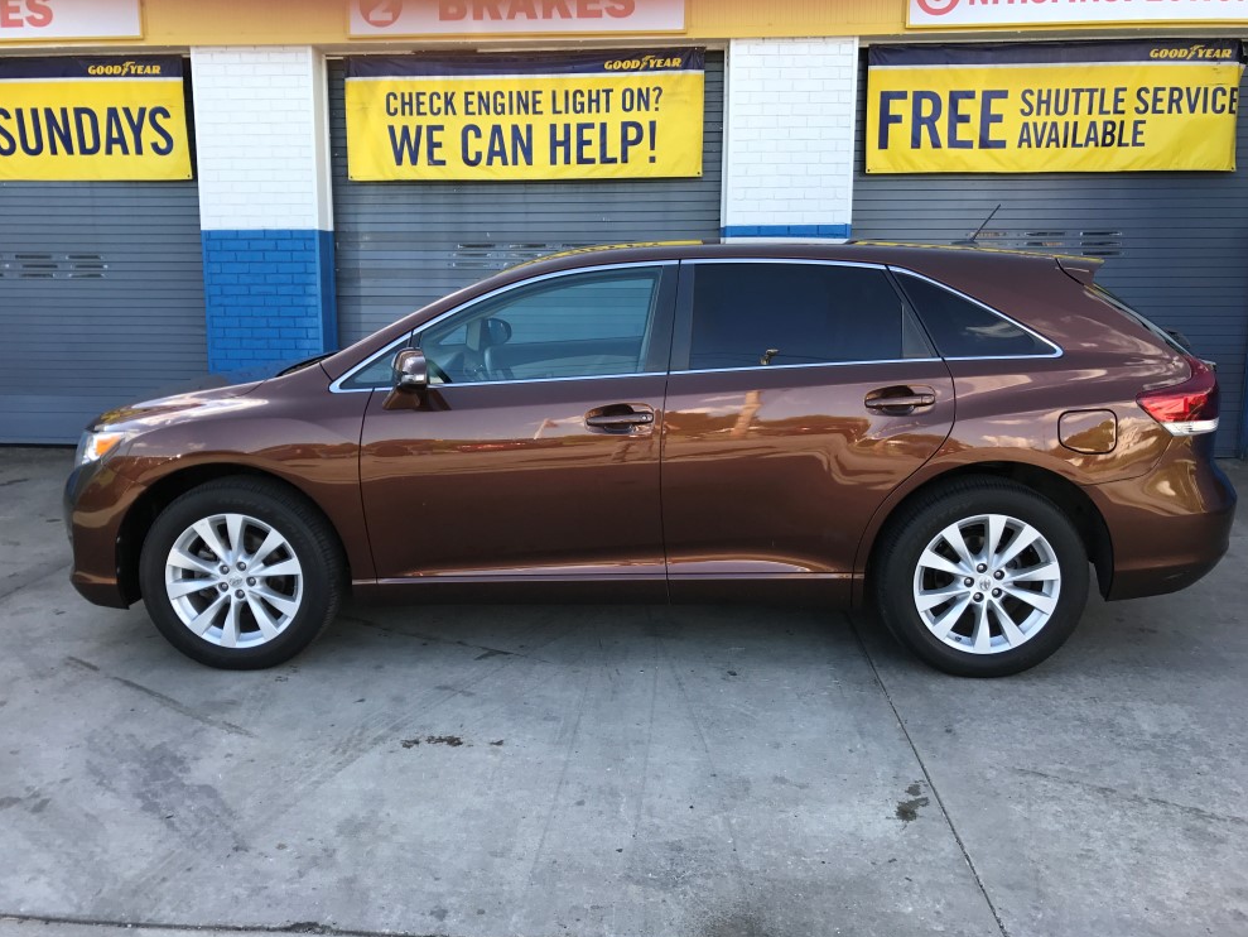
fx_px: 1046
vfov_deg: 48.2
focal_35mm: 29
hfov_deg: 61.6
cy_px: 465
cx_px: 604
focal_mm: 3.99
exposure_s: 1/298
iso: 20
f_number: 1.8
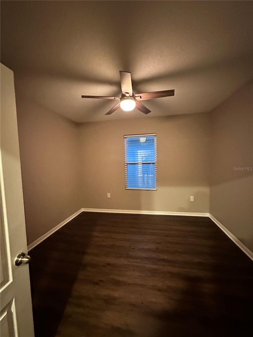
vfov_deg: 102.1
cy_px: 168
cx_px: 126
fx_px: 136
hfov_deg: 85.7
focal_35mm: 14
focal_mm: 2.22
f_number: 2.2
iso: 1250
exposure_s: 1/30
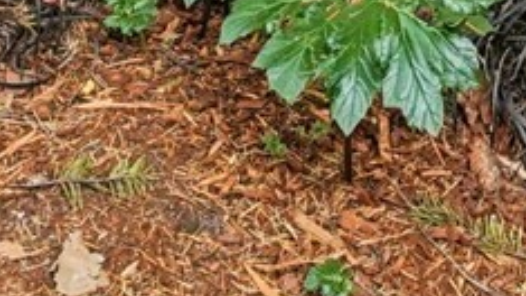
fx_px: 1687
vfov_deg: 7.3
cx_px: 588
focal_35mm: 121
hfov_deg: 17.1
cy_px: -894
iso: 1600
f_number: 8
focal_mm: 16
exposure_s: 1/15
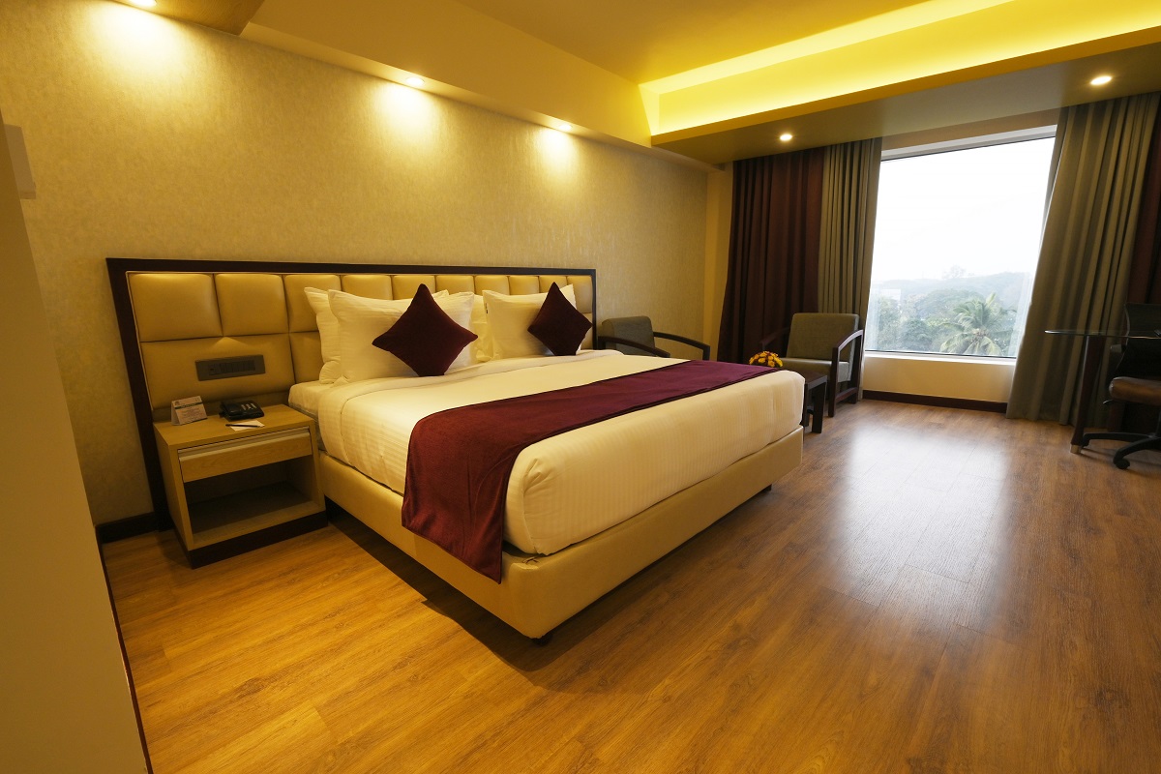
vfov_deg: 81.2
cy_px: 387
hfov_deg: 104.3
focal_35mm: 14
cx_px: 580
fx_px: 451
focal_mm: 14
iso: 250
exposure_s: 1/25
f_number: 9
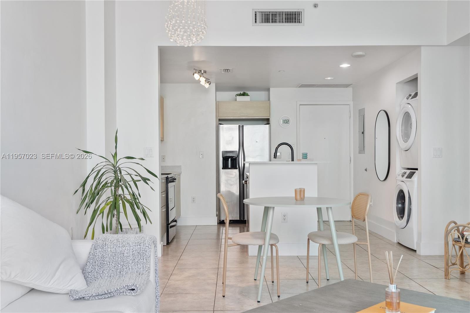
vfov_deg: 37.8
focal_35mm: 35
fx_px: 457
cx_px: 235
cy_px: 156
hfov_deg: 54.4
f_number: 9
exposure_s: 1/40
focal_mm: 35
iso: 800
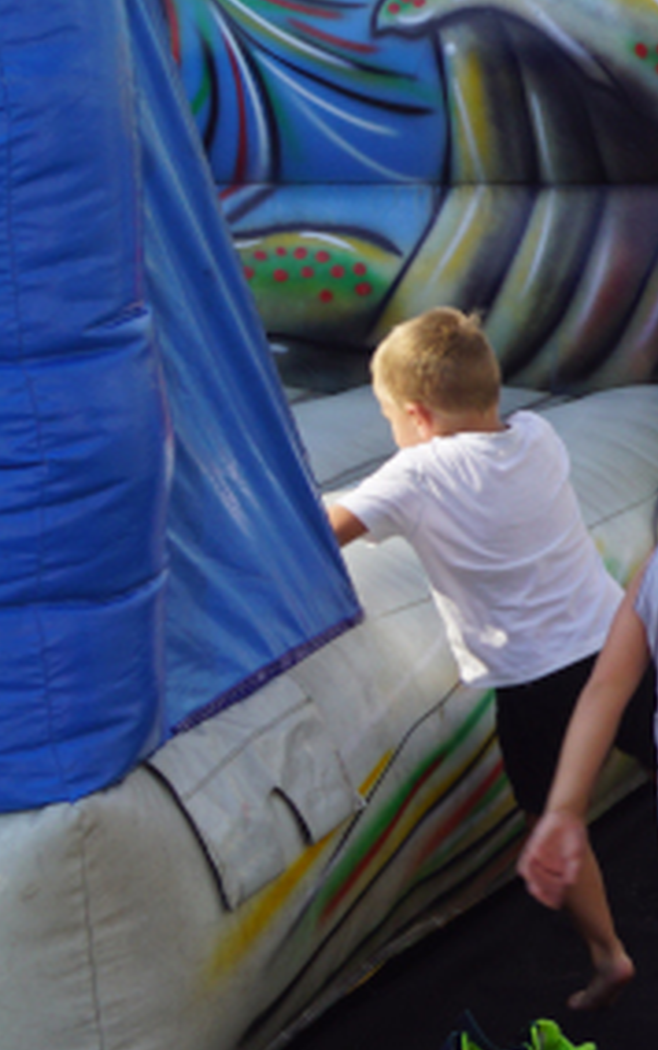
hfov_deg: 9.3
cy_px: 338
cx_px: 1490
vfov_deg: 16.1
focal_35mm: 129
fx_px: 3694
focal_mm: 24
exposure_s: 1/125
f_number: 10
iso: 100
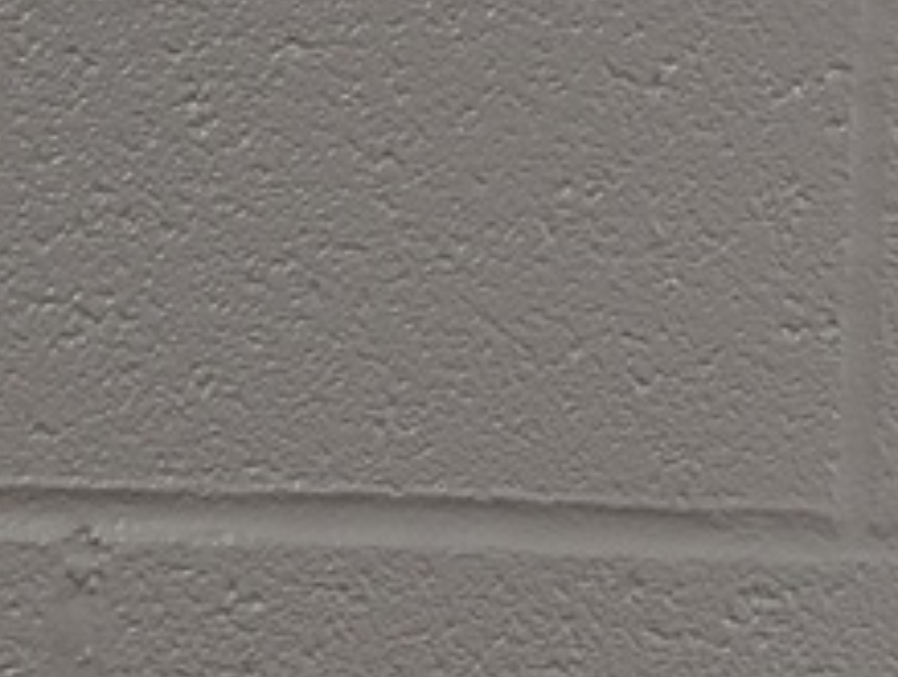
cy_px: -535
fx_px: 2910
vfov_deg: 12.2
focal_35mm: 112
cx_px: 1201
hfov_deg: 16.5
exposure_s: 1/60
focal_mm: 6.9
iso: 165
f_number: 1.68
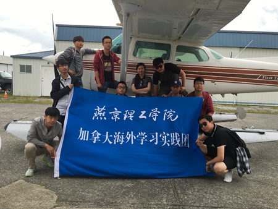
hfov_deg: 61.6
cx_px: 139
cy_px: 104
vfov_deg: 48.3
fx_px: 233
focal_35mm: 29
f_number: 2.2
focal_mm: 4.15
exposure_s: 1/519
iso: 25
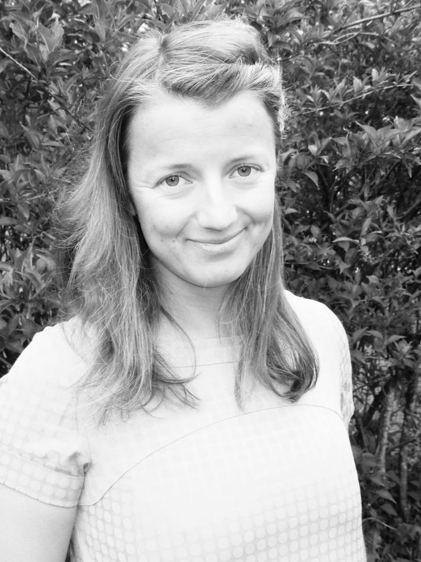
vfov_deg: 37.5
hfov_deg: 28.6
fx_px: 827
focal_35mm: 51
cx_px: 210
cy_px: 281
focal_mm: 9
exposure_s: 1/60
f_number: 4.5
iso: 125
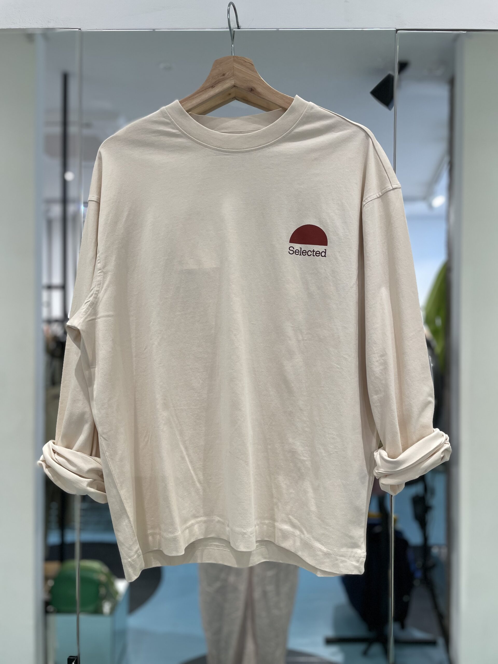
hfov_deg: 53.1
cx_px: 249
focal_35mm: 26
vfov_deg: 67.3
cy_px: 332
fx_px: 499
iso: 40
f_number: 1.6
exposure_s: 1/100
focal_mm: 4.2
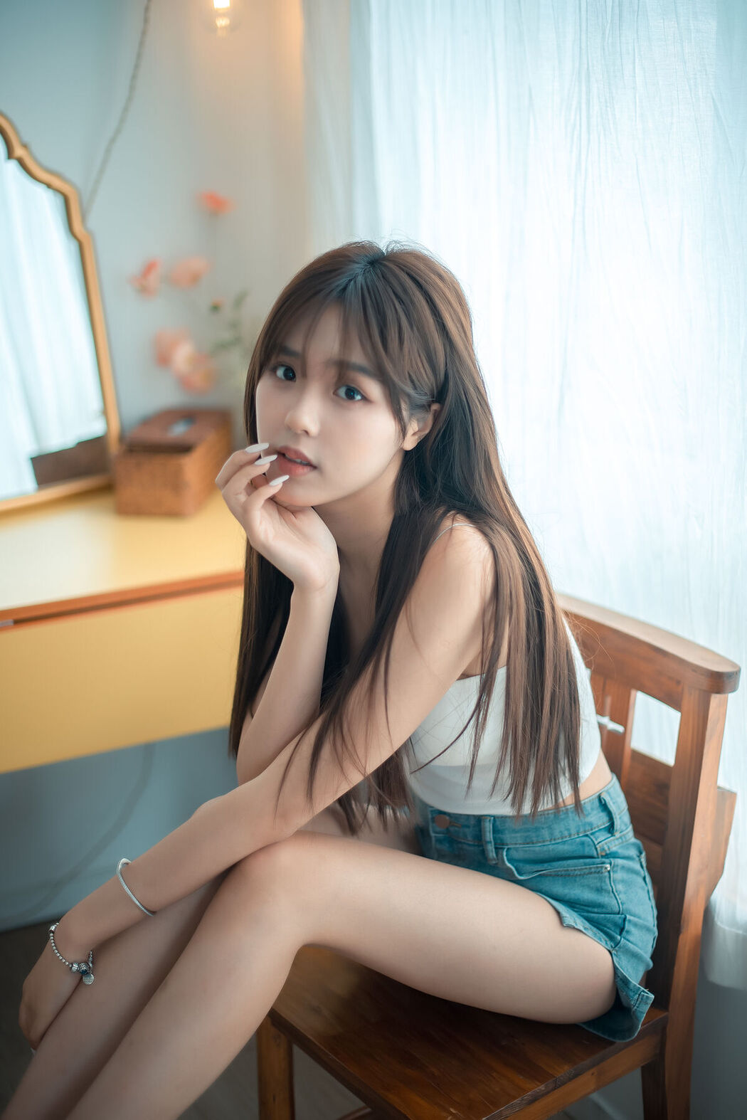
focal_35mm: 50
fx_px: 1555
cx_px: 374
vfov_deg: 39.6
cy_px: 560
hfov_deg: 27.0
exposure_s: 1/640
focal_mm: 50
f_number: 1.4
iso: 250
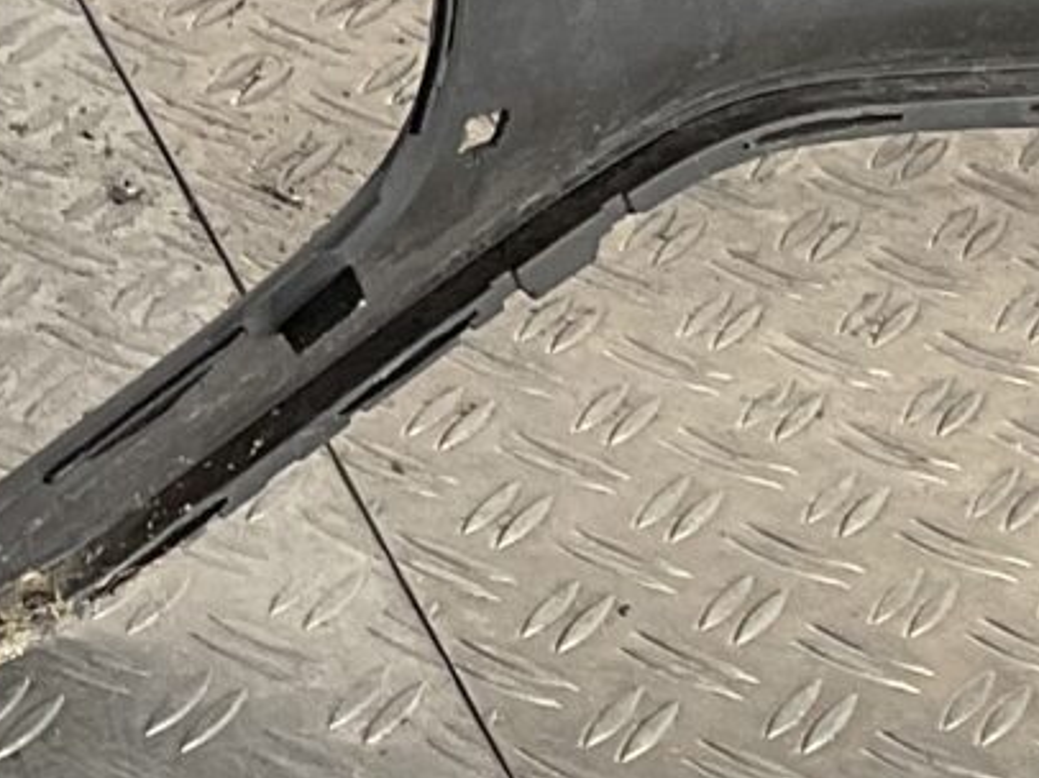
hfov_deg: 10.8
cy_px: 456
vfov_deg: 8.1
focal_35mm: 183
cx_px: 289
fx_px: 5490
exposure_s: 1/120
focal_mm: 3
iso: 64
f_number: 1.8
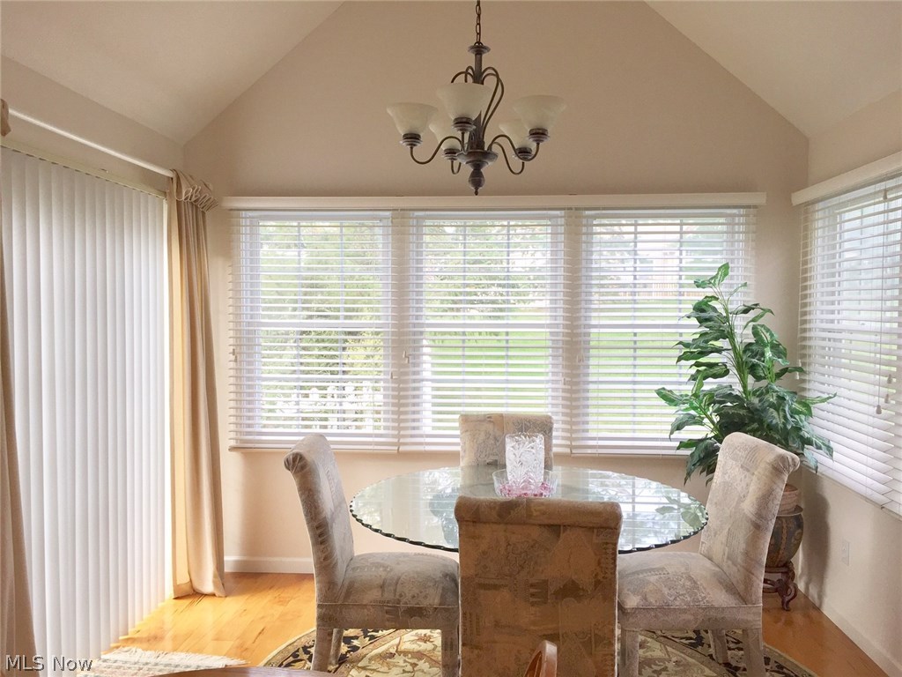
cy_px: 338
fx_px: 756
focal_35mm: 29
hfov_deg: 61.7
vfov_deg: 48.2
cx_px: 451
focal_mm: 4.15
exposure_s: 1/120
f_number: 2.2
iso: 50
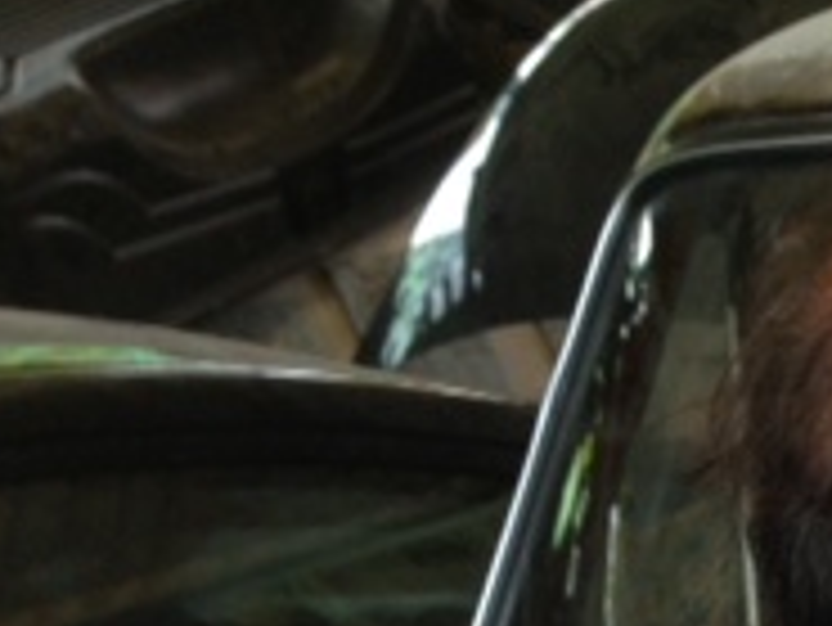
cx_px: 1358
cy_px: 635
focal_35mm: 114
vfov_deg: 12.8
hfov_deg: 15.5
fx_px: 2742
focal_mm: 4.13
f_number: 2.4
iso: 64
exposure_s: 1/60
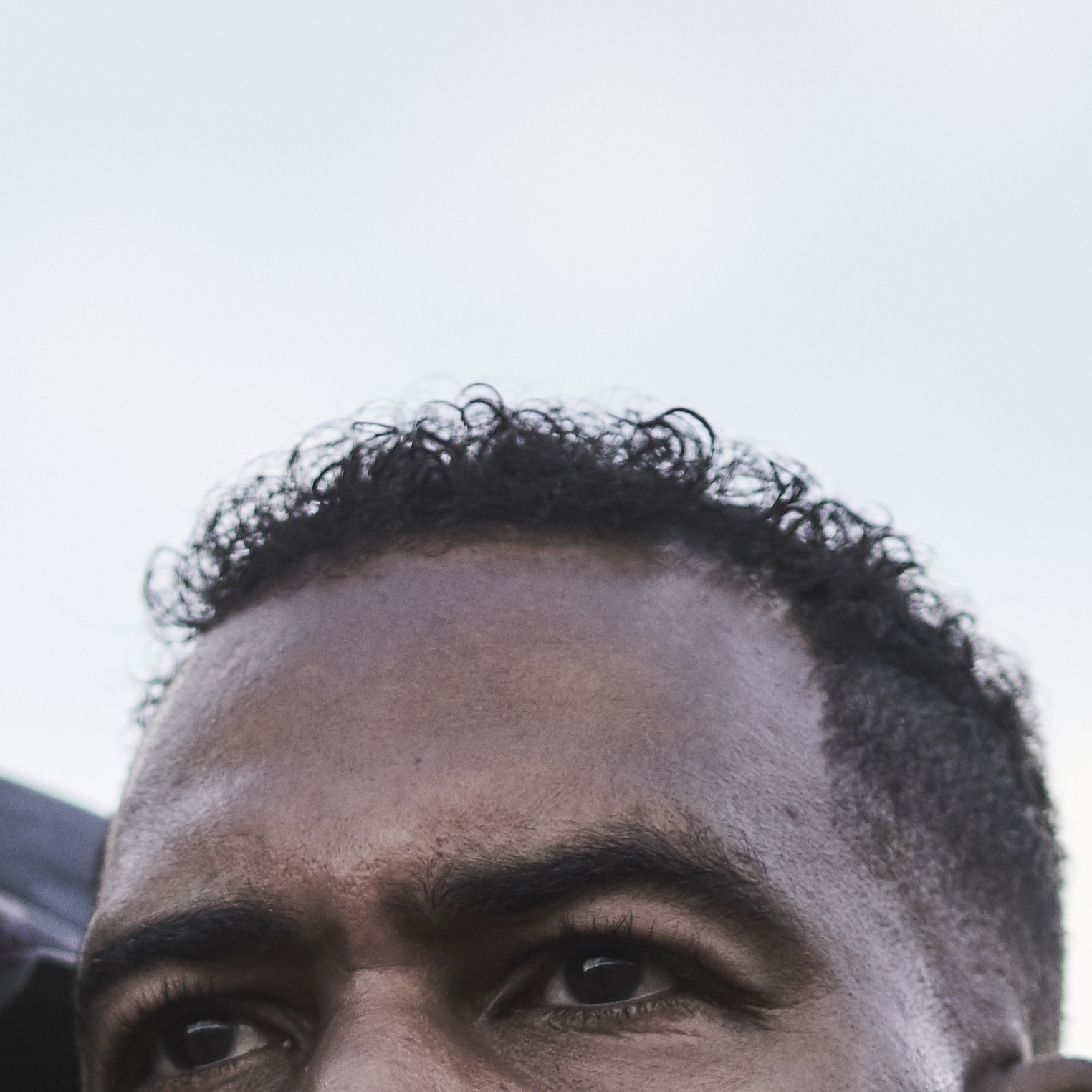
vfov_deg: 7.0
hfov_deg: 7.1
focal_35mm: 244
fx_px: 8708
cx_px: -281
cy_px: 1781
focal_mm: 55
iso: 250
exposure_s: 1/1600
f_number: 1.8
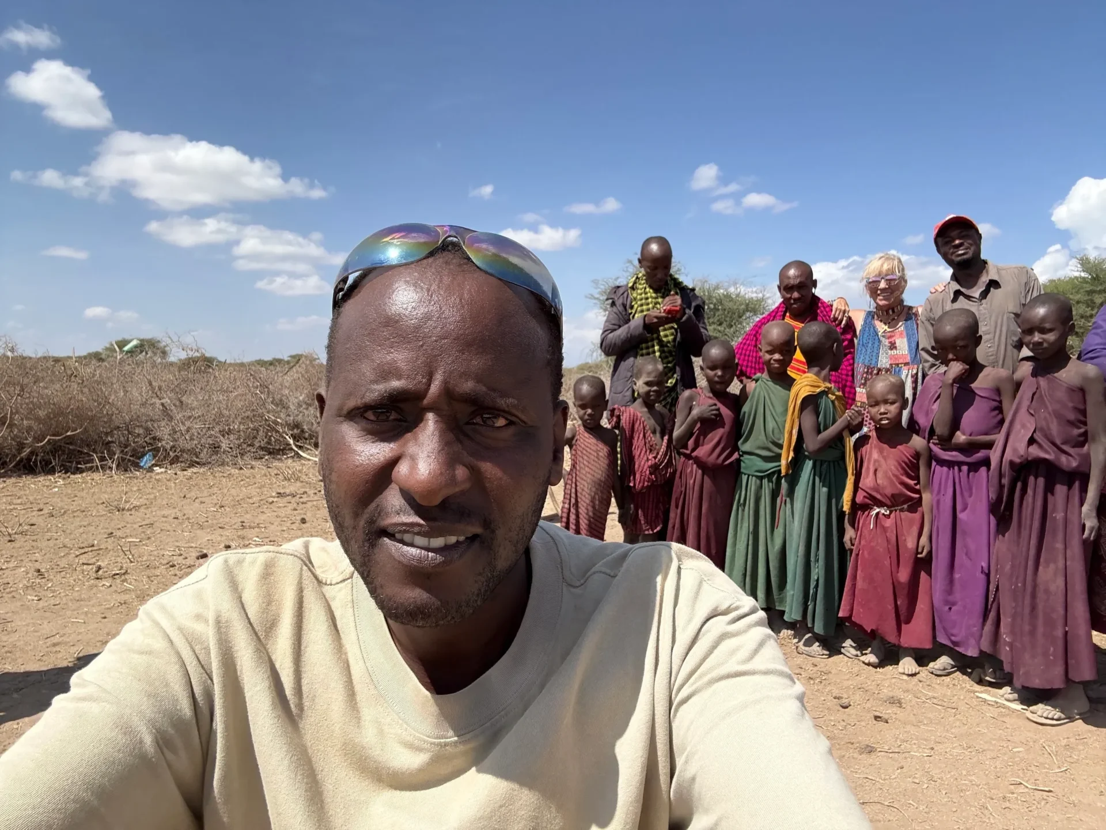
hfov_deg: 73.9
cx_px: 553
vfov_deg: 58.9
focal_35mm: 23
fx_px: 735
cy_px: 415
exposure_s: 1/915
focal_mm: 2.69
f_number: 1.9
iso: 32
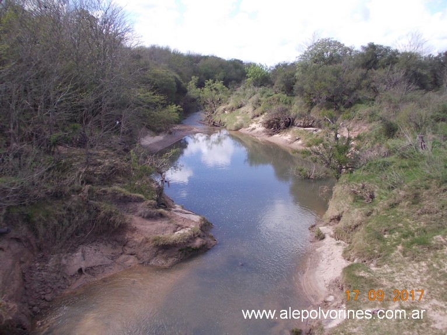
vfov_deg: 49.7
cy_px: 168
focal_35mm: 28
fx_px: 361
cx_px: 224
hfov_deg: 63.5
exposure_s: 1/160
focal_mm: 4
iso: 80
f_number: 5.4
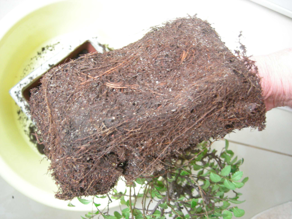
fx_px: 321
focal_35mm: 38
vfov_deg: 37.7
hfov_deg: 49.0
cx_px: 146
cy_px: 110
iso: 194
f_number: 2.8
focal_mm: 8
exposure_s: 1/4.2
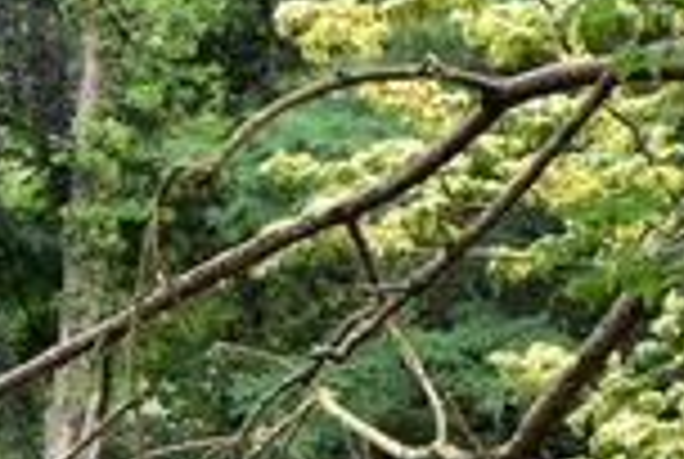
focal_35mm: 366
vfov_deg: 3.8
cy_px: 477
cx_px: -567
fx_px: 6968
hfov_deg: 5.5
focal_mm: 62
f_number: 10
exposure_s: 1/50
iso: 400
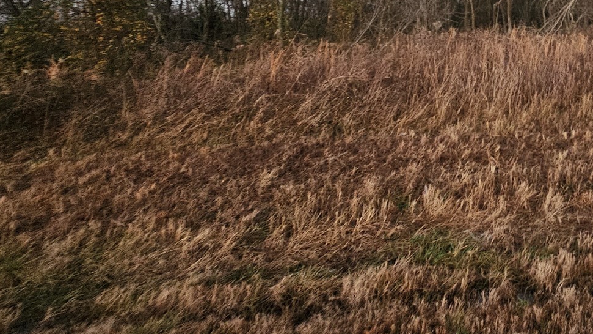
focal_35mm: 28
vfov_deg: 38.0
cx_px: 523
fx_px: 440
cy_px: 18
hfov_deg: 59.0
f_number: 2.2
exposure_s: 1/30
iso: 500
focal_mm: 2.2
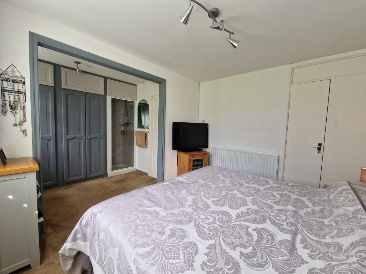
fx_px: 137
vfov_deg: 89.9
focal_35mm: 13
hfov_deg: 106.2
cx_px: 183
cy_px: 137
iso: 50
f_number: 2.2
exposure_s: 1/189
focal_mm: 2.2
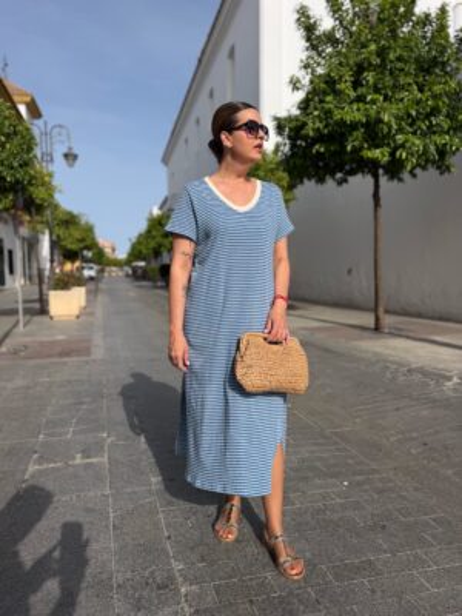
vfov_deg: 71.6
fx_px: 427
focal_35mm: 24
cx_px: 231
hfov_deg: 56.8
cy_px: 308
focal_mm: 6.76
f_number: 1.78
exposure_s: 1/5714
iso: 80
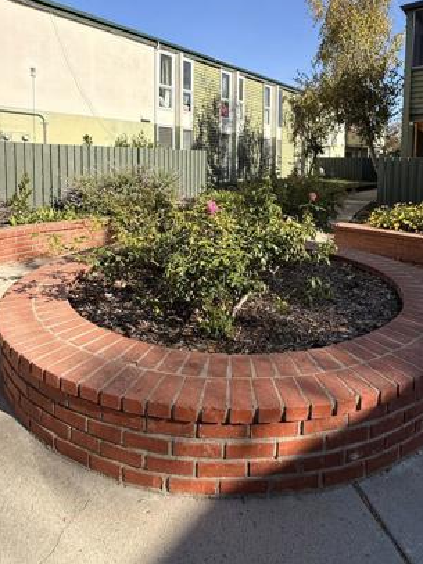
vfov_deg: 74.1
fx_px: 359
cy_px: 188
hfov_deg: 60.9
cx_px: 237
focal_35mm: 22
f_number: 2.2
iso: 64
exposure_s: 1/1745
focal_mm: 2.22
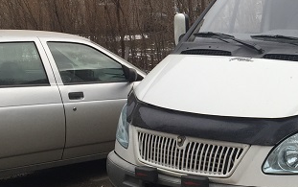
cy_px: 65
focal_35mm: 79
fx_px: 642
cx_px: 331
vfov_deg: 16.5
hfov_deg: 24.3
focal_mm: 4.15
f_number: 2.2
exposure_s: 1/148
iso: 32
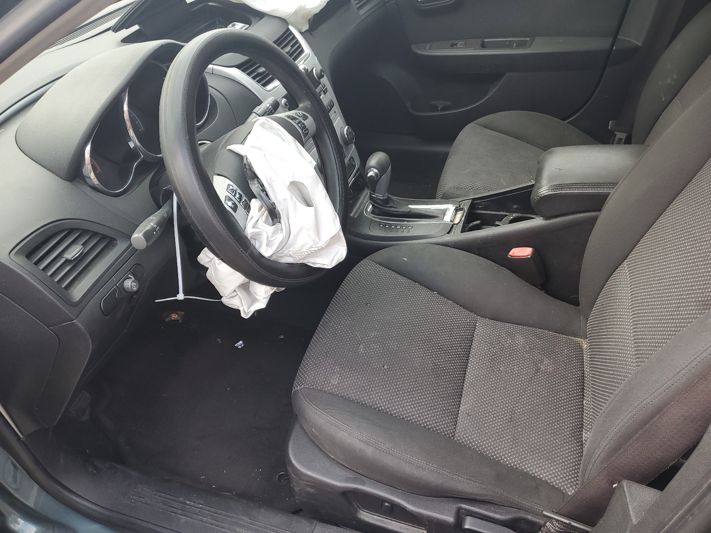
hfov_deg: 67.3
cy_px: 266
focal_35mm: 26
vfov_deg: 53.1
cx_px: 356
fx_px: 534
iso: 59
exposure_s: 1/60.2
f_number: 1.5
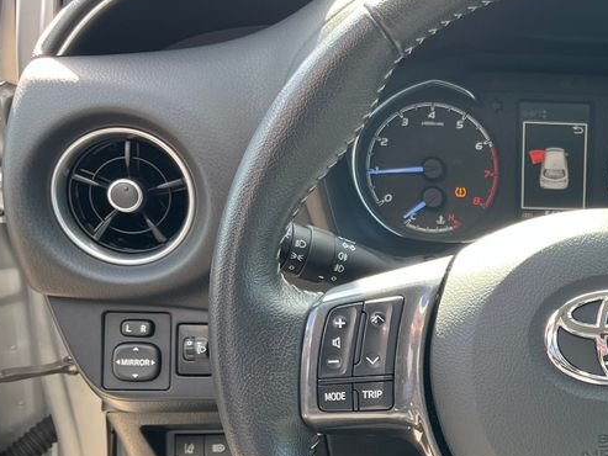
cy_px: 345
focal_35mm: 54
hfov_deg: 33.7
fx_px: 949
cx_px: 544
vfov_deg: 26.7
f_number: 1.6
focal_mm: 5.1
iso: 50
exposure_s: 1/121
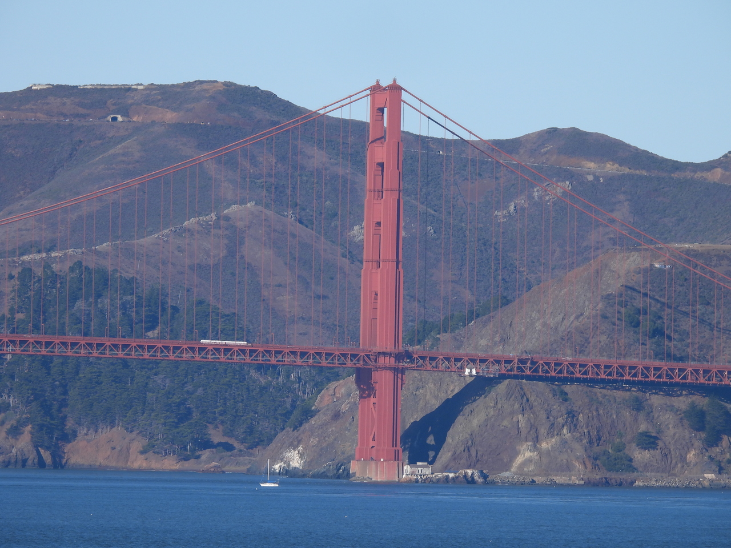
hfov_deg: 3.6
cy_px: 274
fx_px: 11615
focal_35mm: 550
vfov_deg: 2.7
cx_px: 366
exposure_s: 1/800
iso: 100
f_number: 5
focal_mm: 98.1
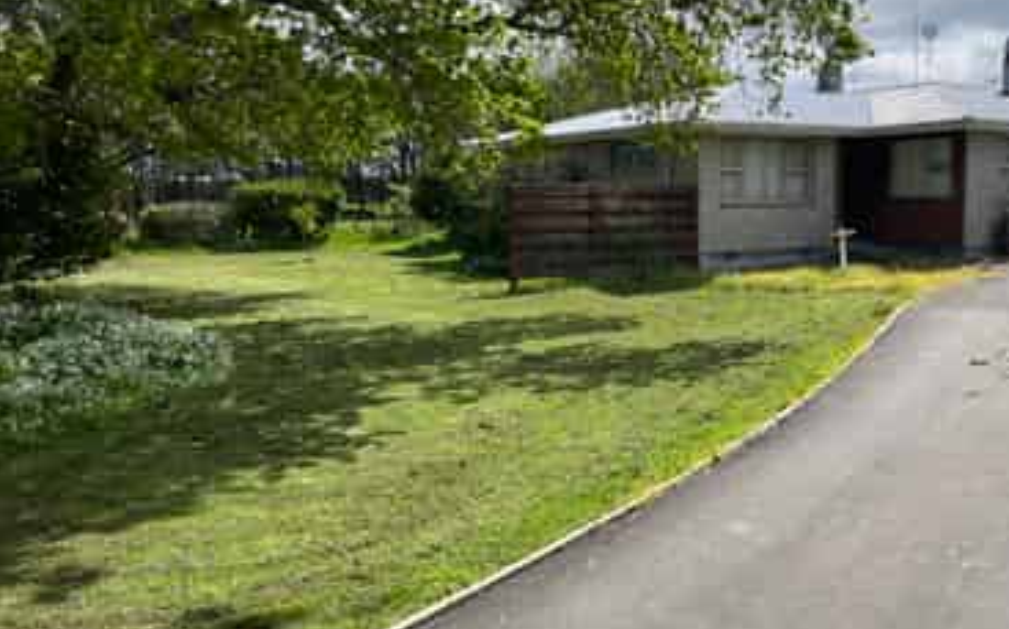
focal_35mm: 37
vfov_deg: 34.4
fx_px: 1017
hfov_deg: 51.8
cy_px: 345
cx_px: 672
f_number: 1.6
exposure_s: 1/3205
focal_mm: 4.2
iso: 32
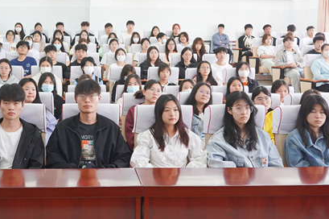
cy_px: 76
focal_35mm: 47
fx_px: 429
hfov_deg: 41.3
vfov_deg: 28.4
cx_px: 104
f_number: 4
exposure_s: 1/160
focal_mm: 24
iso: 2000
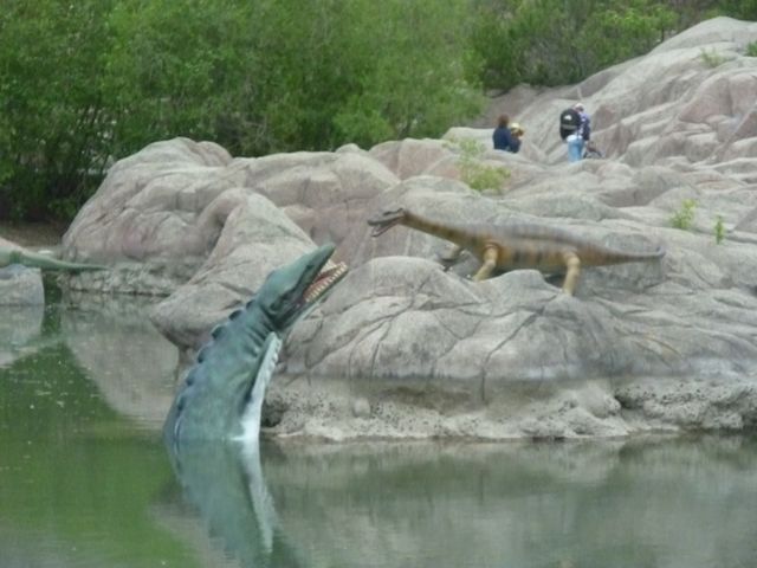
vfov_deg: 9.5
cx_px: 378
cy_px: 284
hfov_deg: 12.6
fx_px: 3433
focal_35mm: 157
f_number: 18
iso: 1600
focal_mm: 28.3
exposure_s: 1/160
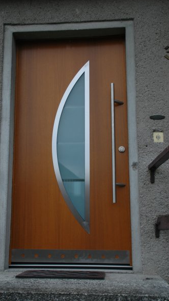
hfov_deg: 23.4
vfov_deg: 40.6
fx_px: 407
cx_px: 69
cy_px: 150
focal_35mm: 51
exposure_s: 1/800
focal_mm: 32
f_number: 4.2
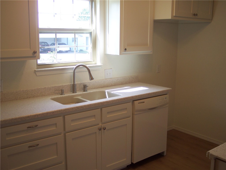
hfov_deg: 47.9
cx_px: 113
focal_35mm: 39
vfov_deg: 36.8
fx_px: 255
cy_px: 85
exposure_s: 1/90
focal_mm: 8
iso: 100
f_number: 2.8
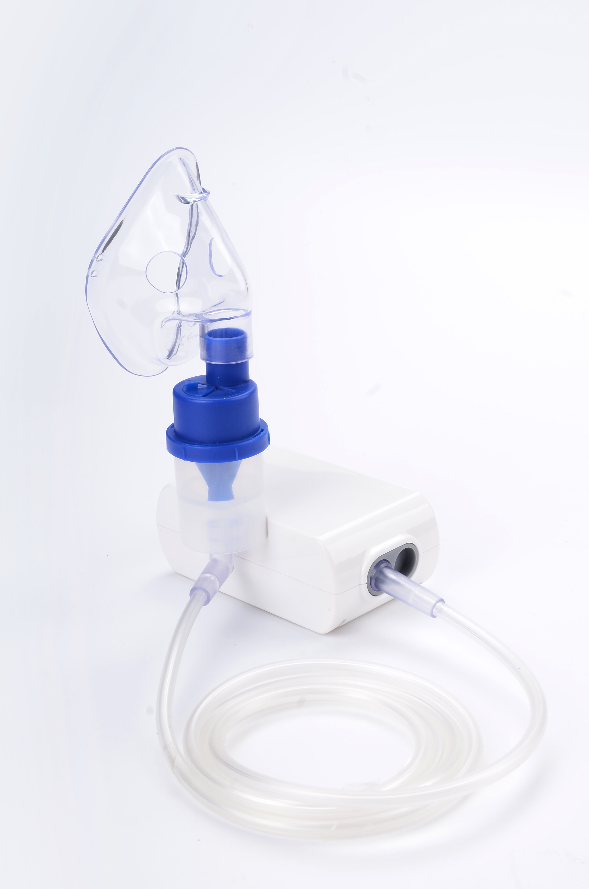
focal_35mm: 60
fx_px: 1468
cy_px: 460
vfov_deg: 33.7
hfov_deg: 22.7
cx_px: 286
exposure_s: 1/100
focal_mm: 35
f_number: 16
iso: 100
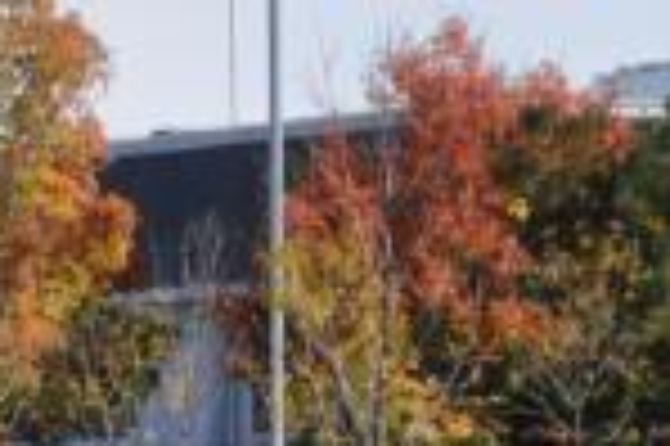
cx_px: -36
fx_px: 11241
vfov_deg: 2.3
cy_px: 1052
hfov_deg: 3.4
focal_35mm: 605
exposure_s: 1/1600
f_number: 5.6
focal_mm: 75
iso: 400
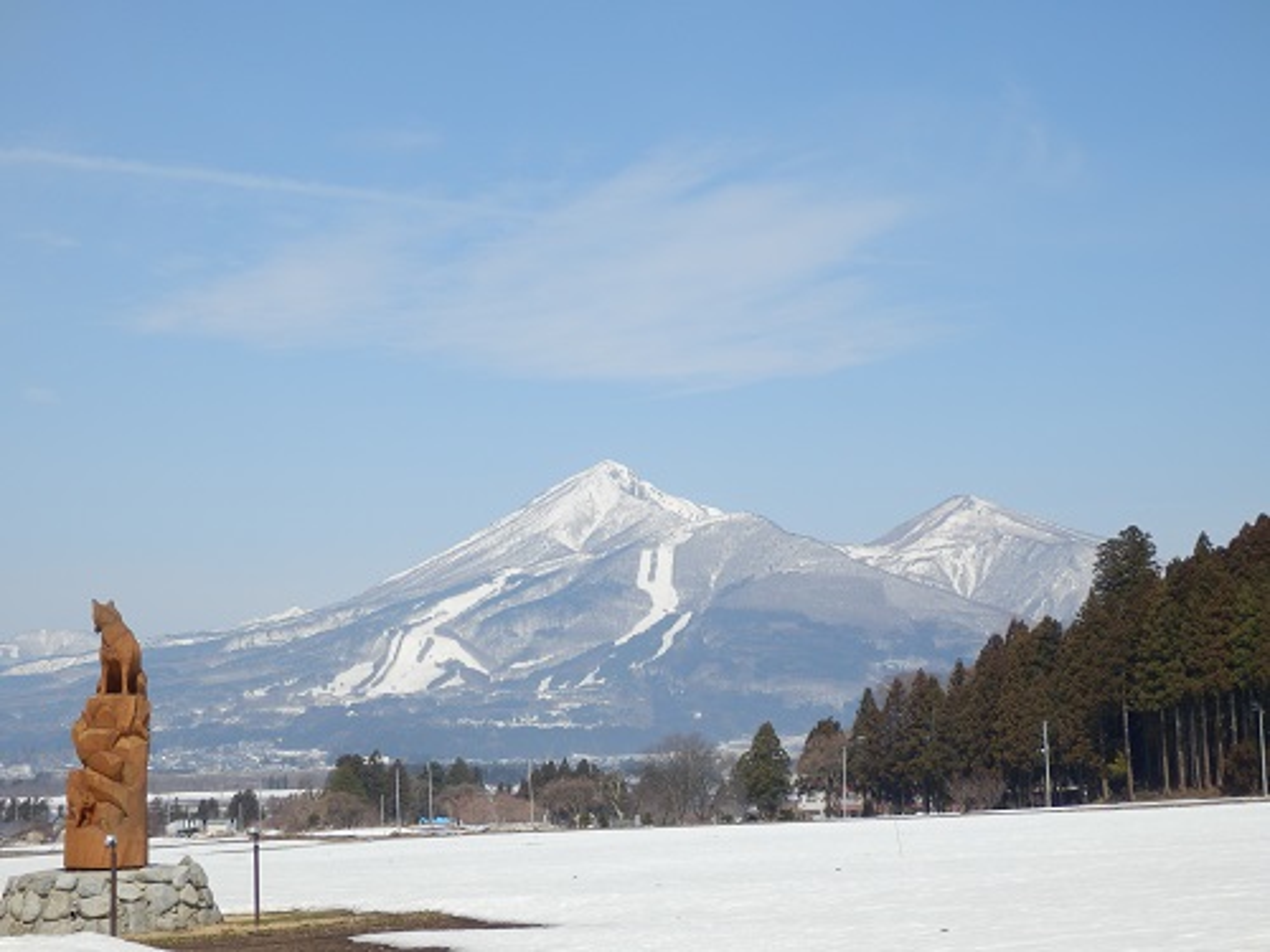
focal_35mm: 54
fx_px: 1981
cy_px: 476
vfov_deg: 27.0
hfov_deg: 35.5
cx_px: 635
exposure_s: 1/800
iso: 80
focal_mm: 9.8
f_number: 4.1
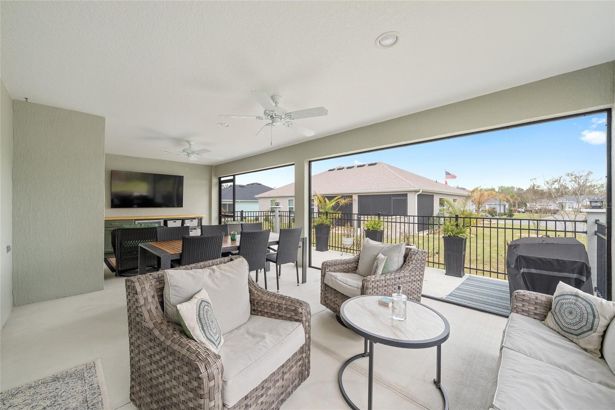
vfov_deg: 81.2
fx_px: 239
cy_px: 205
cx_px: 308
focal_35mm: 14
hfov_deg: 104.3
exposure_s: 1/40
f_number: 8
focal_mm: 14
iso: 160
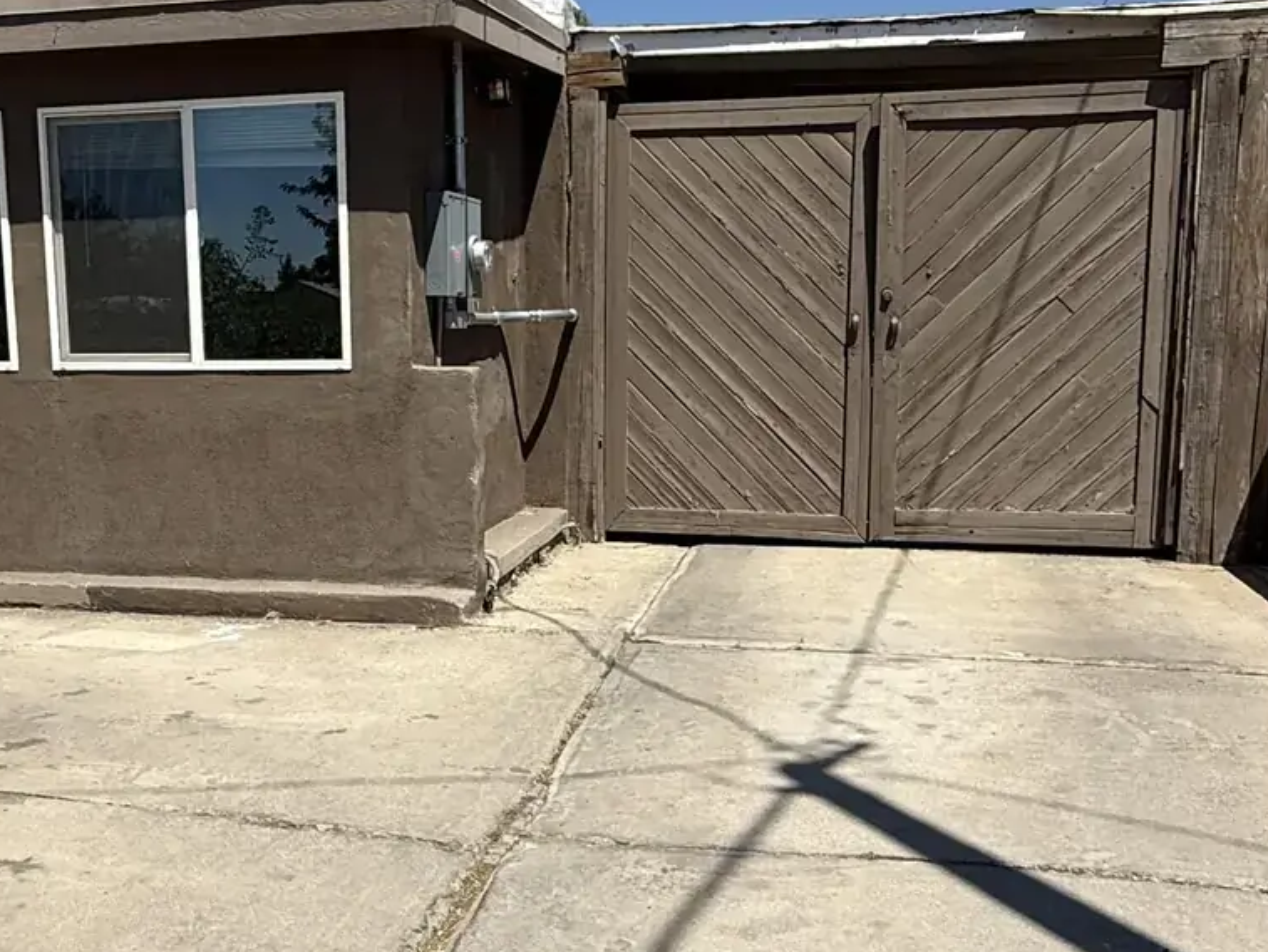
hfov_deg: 49.9
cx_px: 526
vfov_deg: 38.6
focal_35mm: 37
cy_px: 526
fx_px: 1356
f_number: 2.2
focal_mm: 2.22
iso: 50
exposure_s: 1/3663
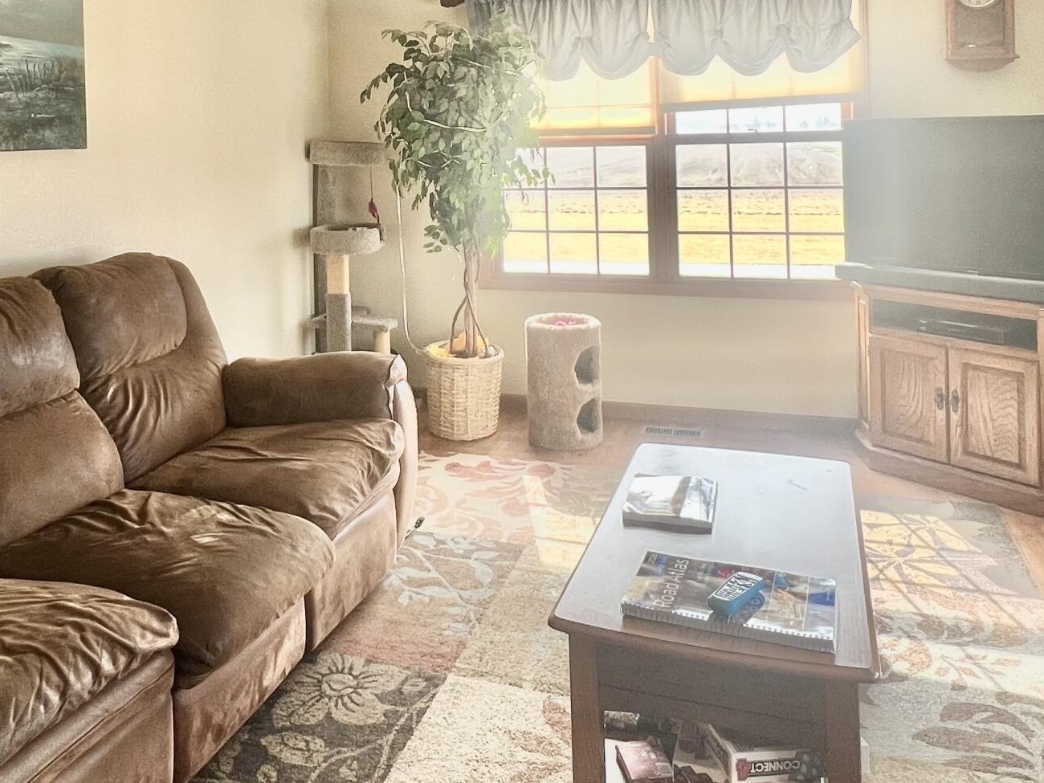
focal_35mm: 30
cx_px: 429
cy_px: 136
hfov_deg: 59.6
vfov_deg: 44.1
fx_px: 905
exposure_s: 1/99
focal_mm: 1.57
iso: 40
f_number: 1.8
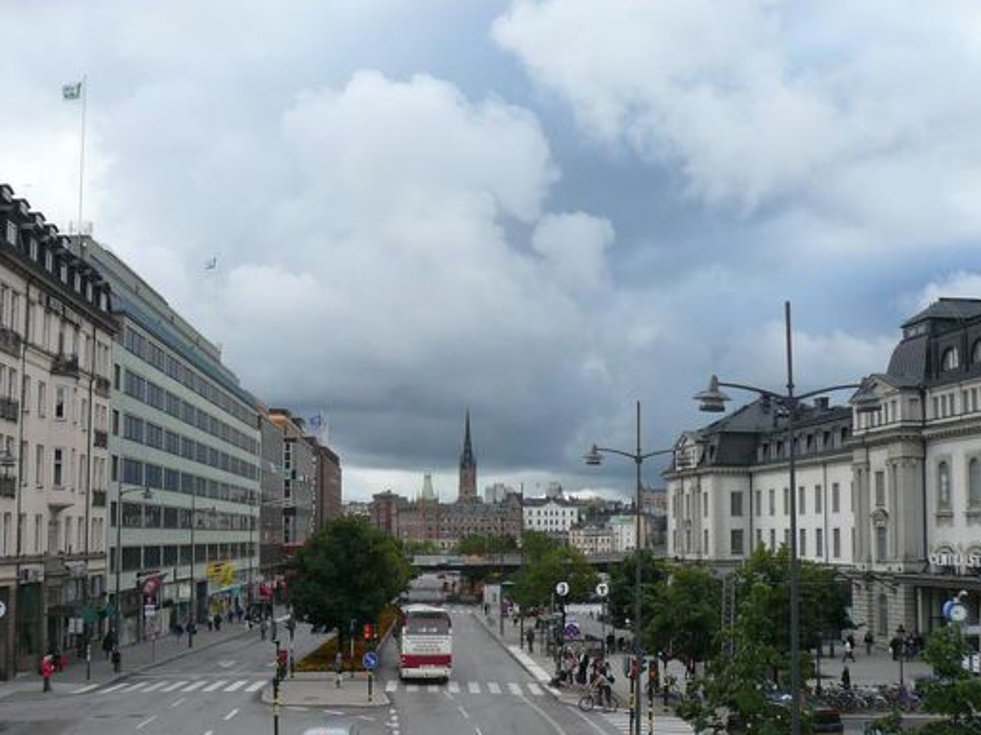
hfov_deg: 43.9
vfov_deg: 33.5
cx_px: 481
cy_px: 440
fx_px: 1218
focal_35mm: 43
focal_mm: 4.6
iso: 100
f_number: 2.8
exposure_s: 1/1000
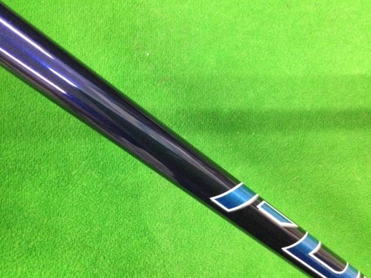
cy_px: 139
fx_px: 332
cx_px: 186
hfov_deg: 58.4
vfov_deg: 45.4
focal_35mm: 31
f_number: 2.4
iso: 200
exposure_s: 1/20
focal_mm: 3.3
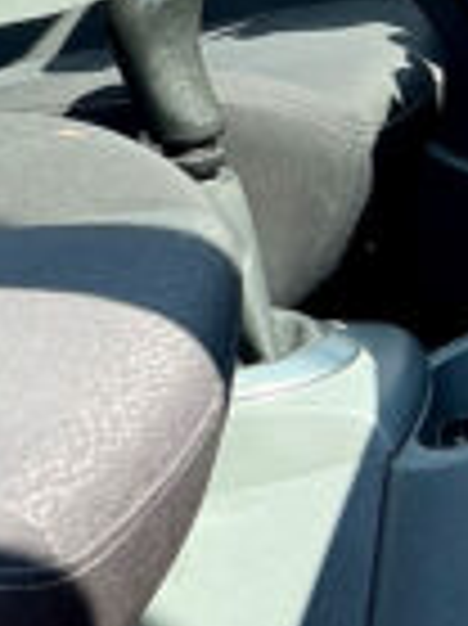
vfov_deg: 16.1
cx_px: -533
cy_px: -117
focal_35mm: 118
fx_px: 2130
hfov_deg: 11.1
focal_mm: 5.7
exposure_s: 1/758
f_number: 1.5
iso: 50
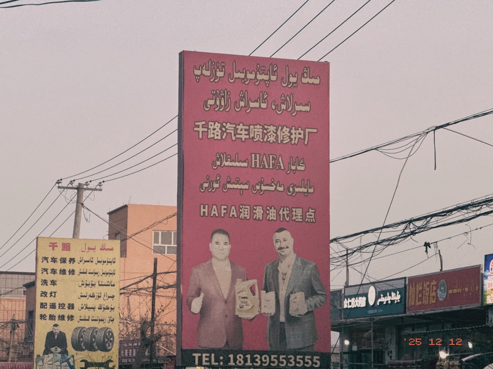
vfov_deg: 12.3
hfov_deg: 16.4
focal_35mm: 120
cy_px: 184
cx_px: 246
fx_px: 1709
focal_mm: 15.66
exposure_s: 1/121
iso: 125
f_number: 2.8
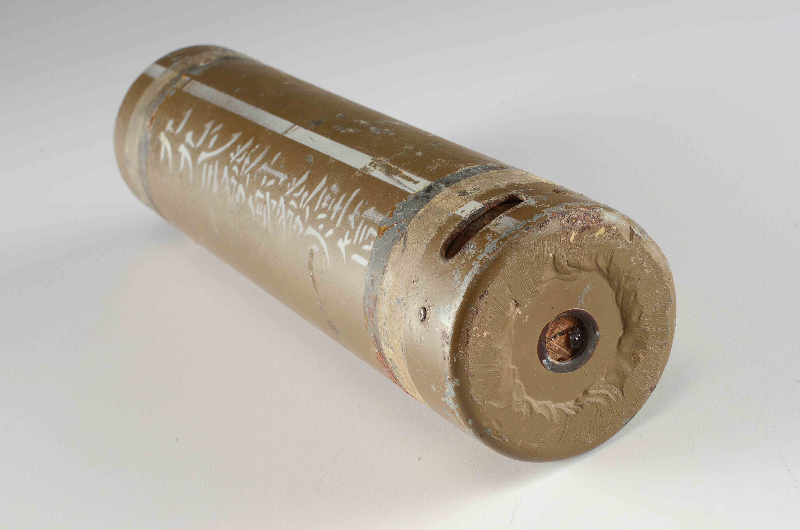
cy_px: 265
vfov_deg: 18.1
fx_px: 1663
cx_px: 400
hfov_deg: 27.0
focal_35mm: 75
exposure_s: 1/80
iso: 100
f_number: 22
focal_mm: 50
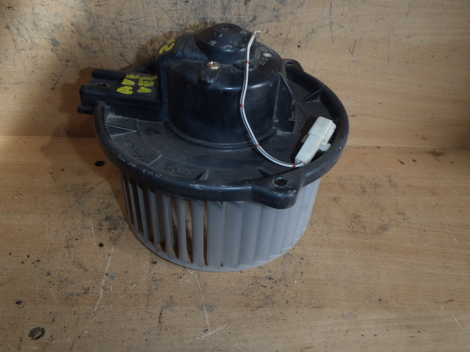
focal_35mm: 28
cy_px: 176
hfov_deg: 63.4
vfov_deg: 49.7
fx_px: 380
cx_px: 235
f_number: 3.9
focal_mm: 5
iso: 100
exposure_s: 1/30
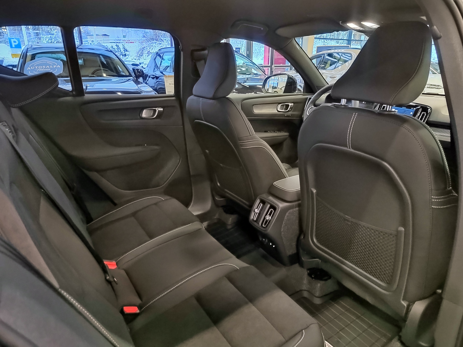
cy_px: 174
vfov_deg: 51.4
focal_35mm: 27
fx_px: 361
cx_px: 232
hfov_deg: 65.3
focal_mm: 5.52
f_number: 1.9
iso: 5360
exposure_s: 1/25
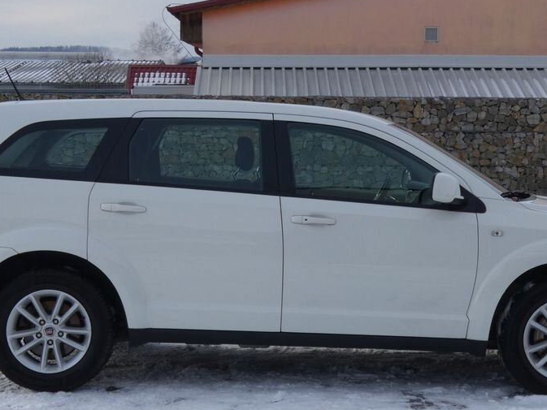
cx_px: 308
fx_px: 1154
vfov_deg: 20.2
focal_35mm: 73
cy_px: 235
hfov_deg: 26.7
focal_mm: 8.6
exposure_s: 1/320
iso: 80
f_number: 5.6
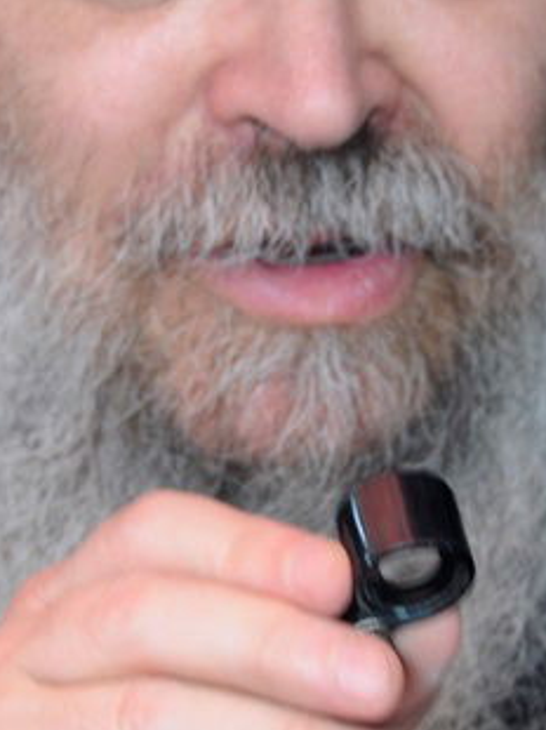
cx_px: 186
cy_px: 391
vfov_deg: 6.1
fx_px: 6823
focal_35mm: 324
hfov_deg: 4.6
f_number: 4.8
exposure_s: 1/40
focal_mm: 68
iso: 250
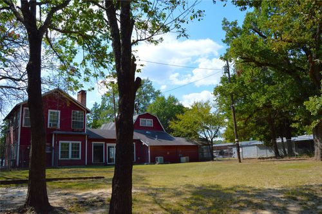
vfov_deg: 47.9
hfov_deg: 67.4
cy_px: 107
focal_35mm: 27
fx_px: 241
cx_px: 161
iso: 100
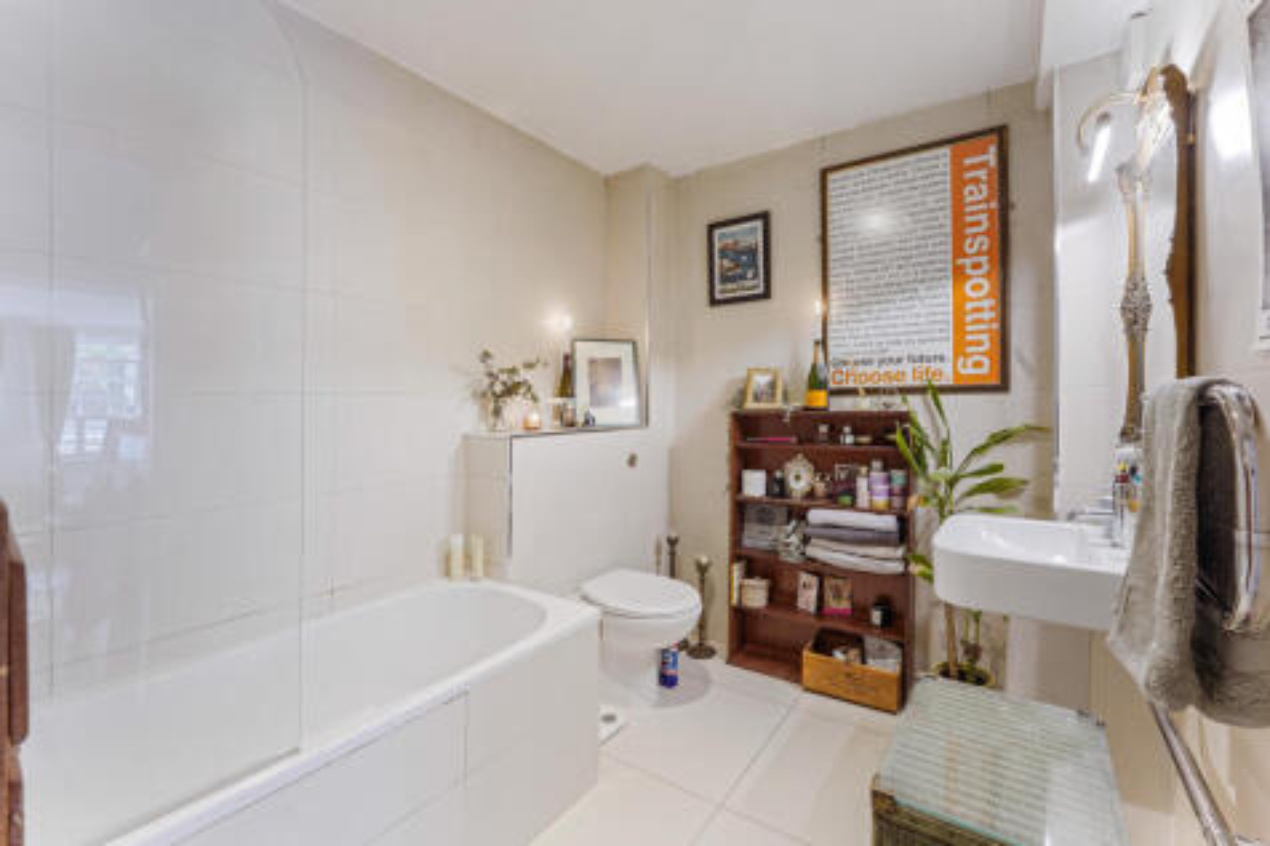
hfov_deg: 104.3
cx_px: 635
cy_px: 423
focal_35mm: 14
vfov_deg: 81.2
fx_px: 494
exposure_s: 5
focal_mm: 14
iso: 200
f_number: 11
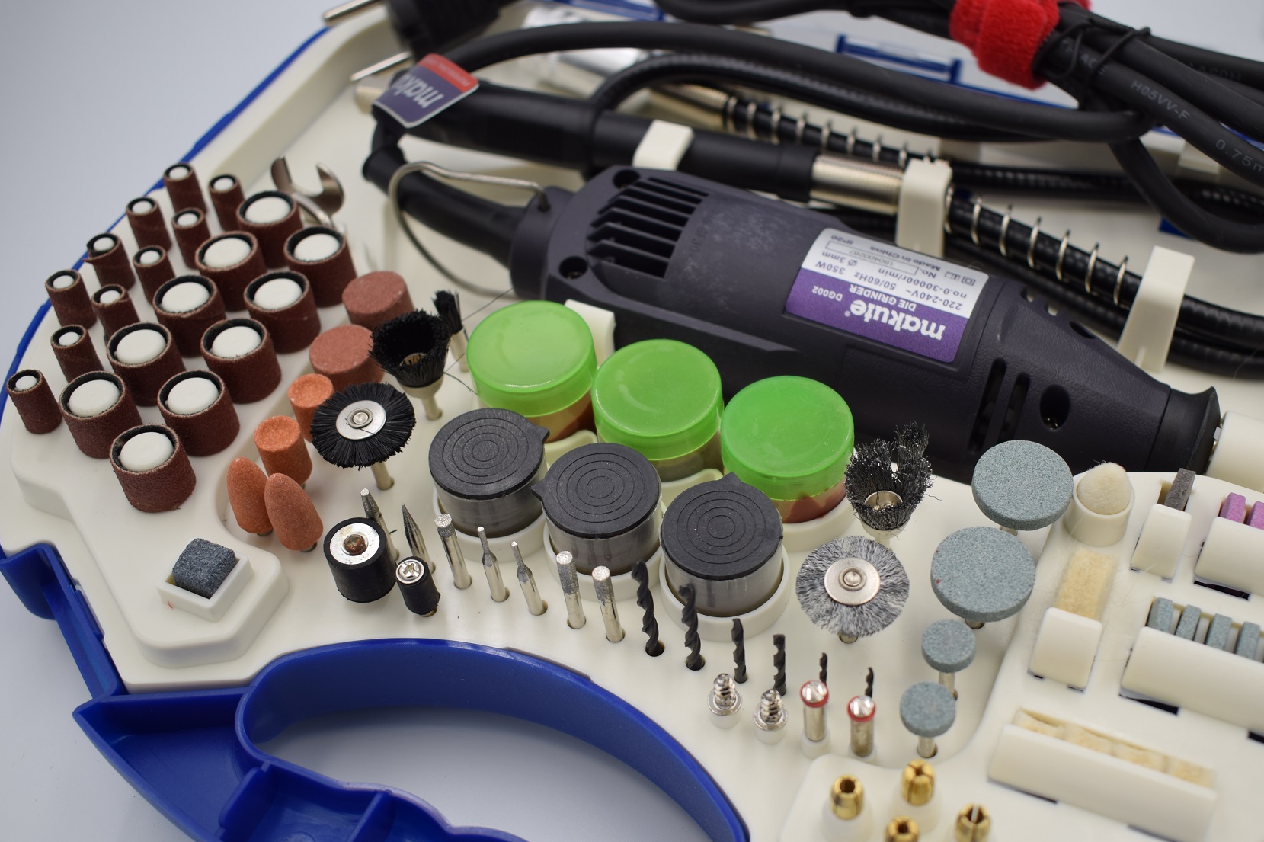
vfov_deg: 32.1
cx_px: 744
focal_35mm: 42
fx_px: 1460
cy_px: 496
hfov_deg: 46.6
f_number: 3.8
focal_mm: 23
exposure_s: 1/100
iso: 100
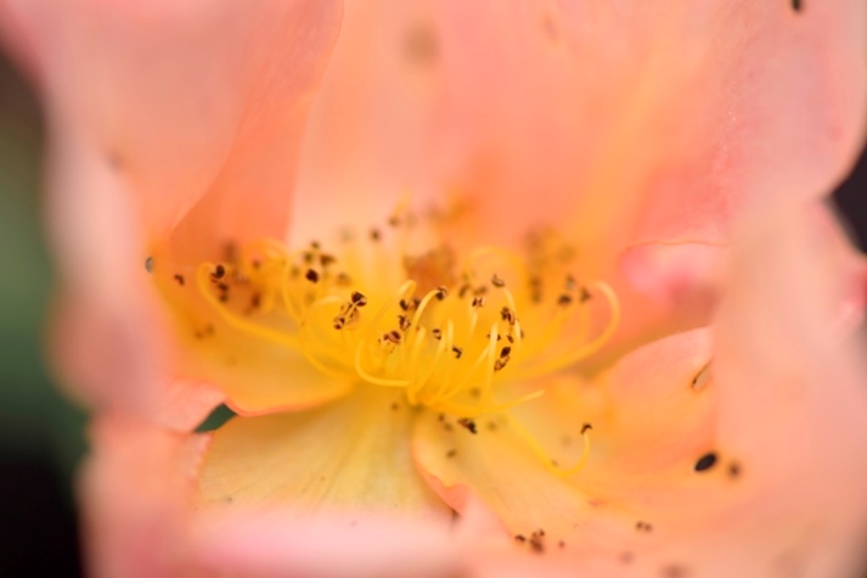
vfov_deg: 8.7
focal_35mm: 158
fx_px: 3792
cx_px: 434
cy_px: 289
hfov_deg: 13.0
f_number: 5.6
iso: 200
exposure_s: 1/200
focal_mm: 105
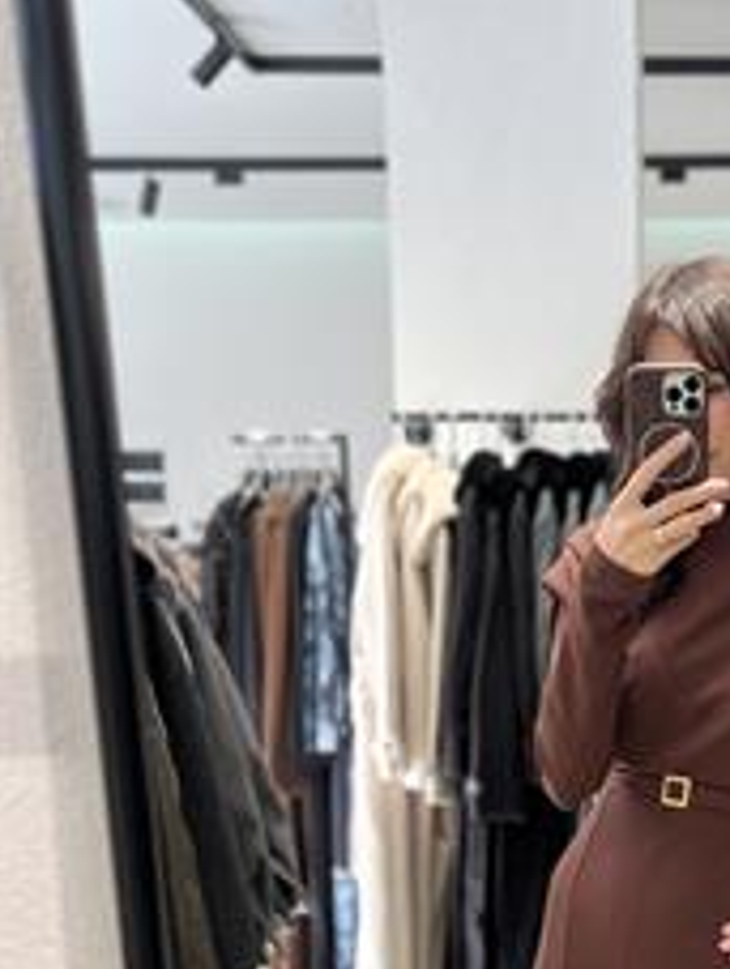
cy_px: 738
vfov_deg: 36.5
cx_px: 711
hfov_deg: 27.2
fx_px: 1430
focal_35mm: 51
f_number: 1.5
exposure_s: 1/108
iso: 32
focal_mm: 5.7
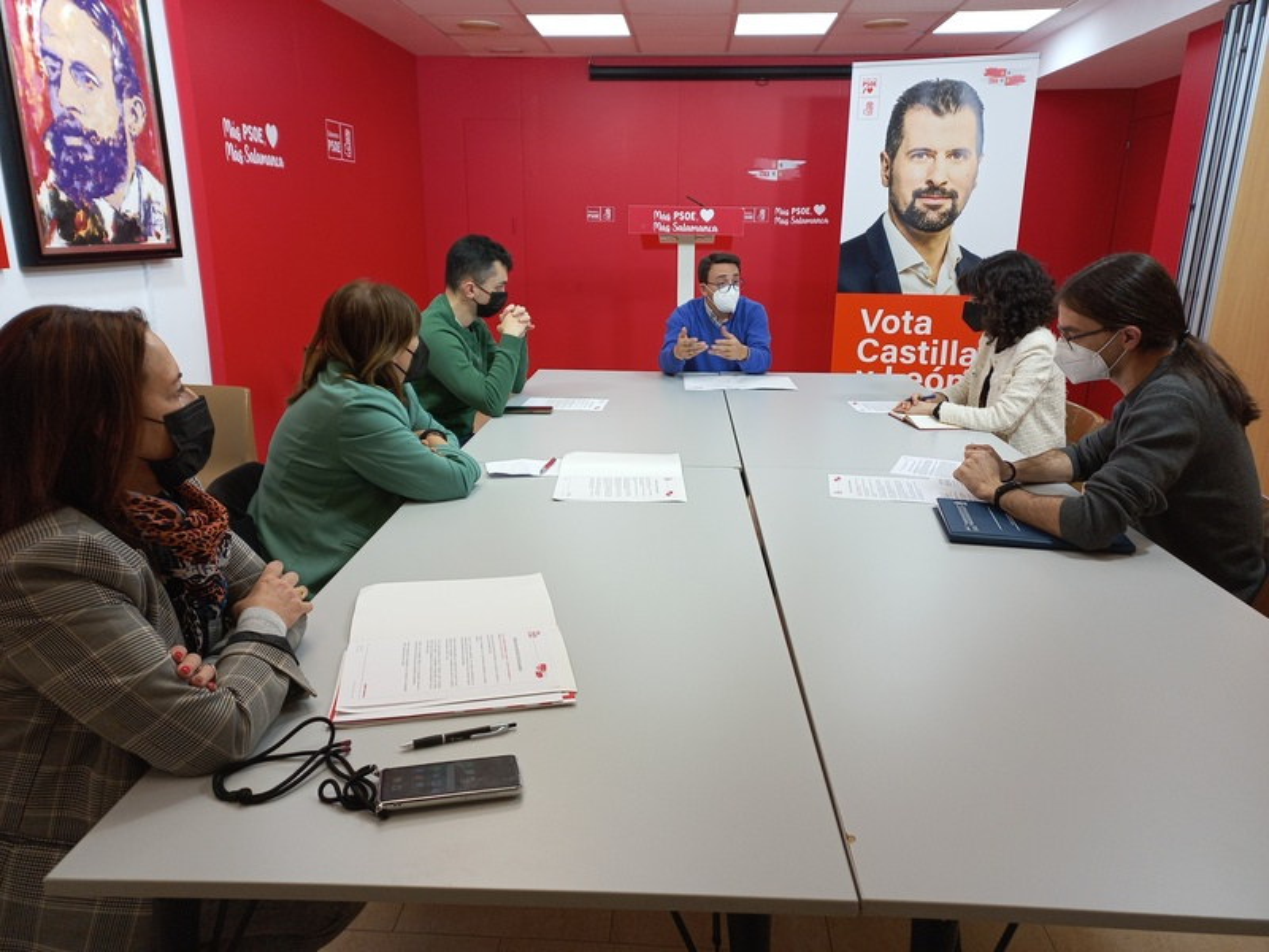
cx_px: 634
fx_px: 916
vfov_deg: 54.9
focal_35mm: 25
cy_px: 476
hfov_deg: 69.4
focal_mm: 4.6
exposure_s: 1/50
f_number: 1.8
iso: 50
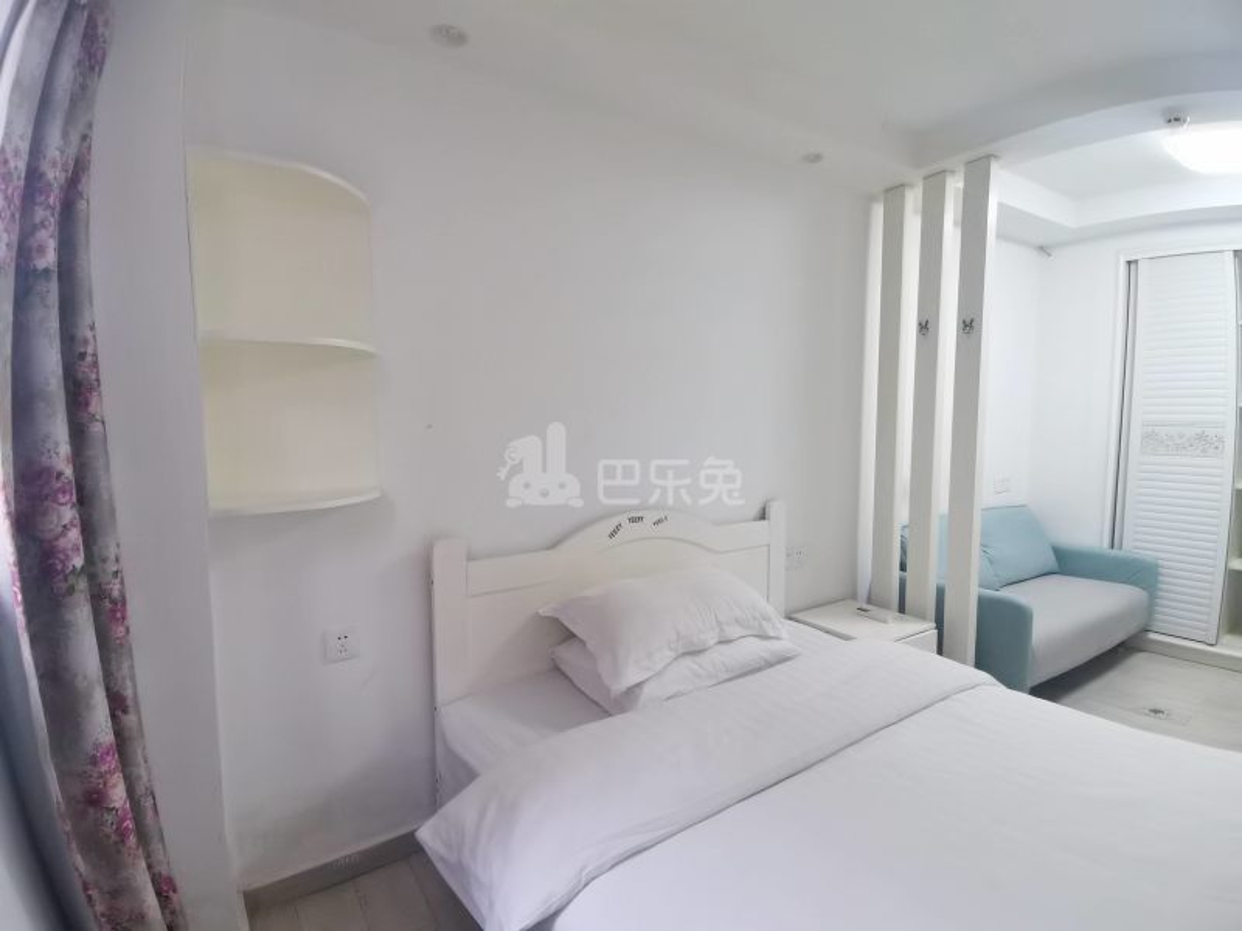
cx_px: 621
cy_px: 466
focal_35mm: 17
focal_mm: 1.78
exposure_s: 1/30
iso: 200
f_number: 2.4
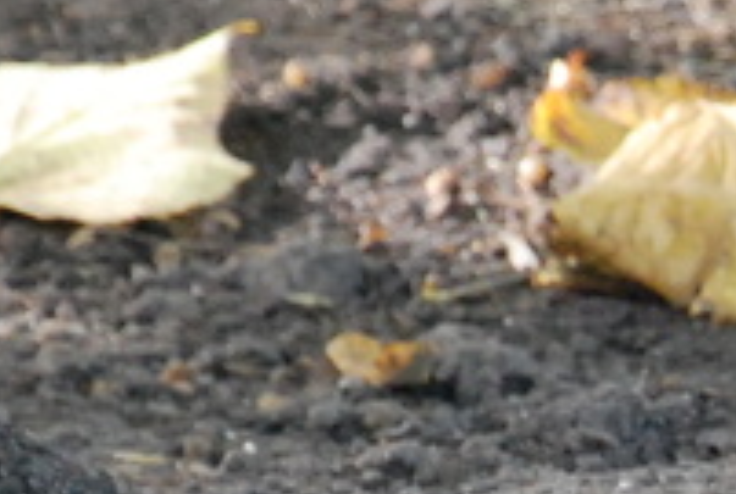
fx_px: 22467
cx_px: 992
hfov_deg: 1.9
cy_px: 679
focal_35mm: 1096
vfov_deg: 1.3
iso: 1100
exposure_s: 1/125
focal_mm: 105
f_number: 5.6
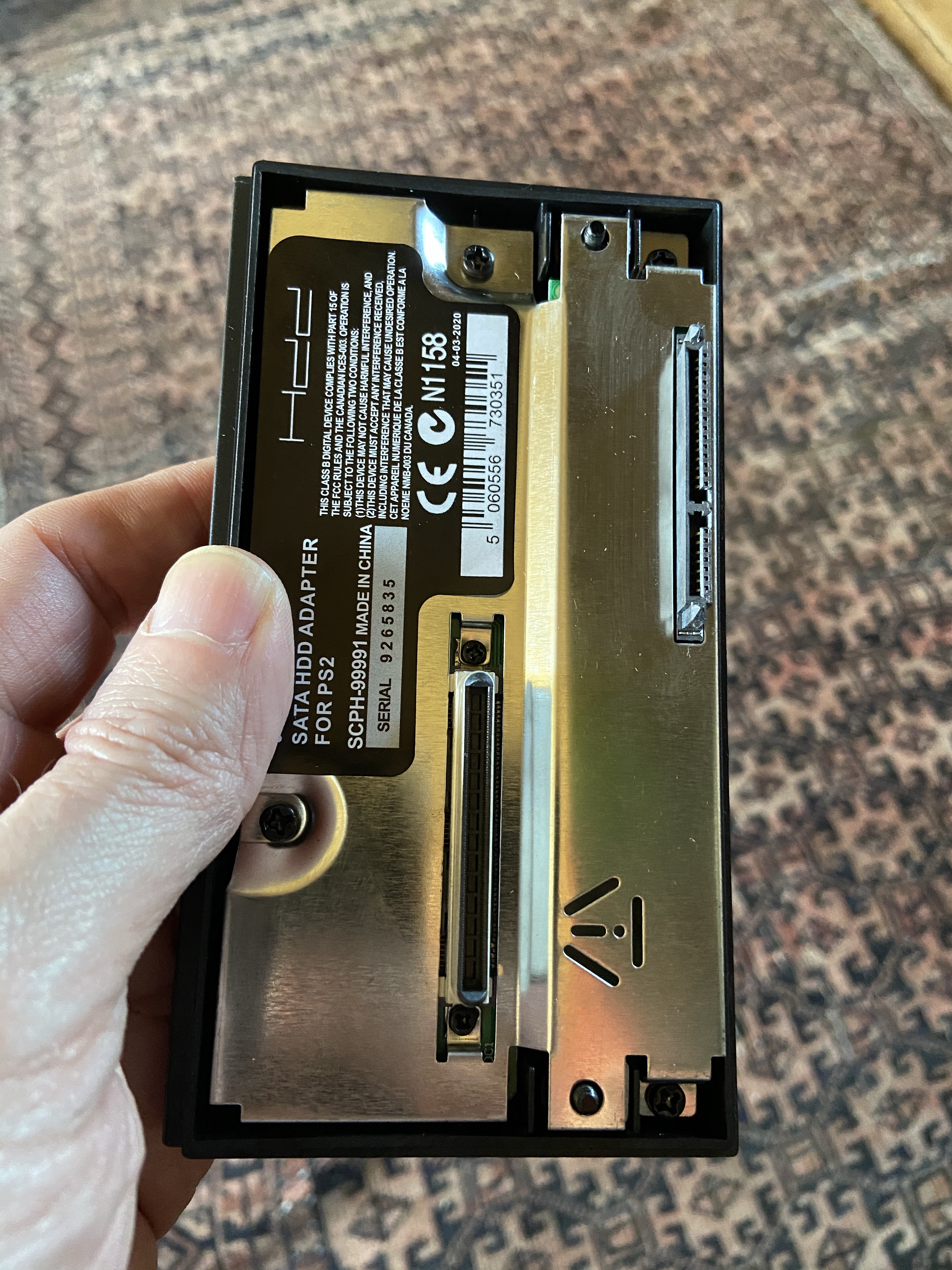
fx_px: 953
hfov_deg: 53.1
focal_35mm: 26
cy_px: 635
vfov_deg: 67.3
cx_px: 476
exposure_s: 1/36
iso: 640
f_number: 1.8
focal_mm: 4.25
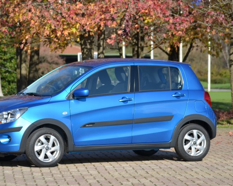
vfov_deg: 7.8
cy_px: 93
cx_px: 92
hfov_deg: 9.8
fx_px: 1365
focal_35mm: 198
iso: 125
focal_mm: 116
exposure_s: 1/800
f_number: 4.2
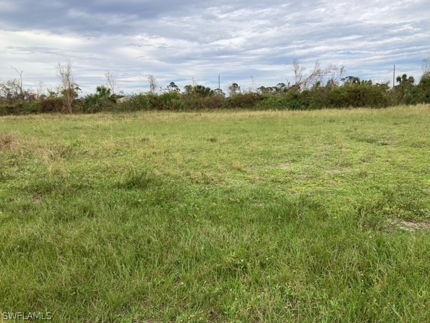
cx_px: 215
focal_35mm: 28
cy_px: 162
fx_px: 348
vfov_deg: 49.7
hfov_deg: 63.4
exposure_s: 1/1675
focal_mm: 3.99
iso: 20
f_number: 1.8
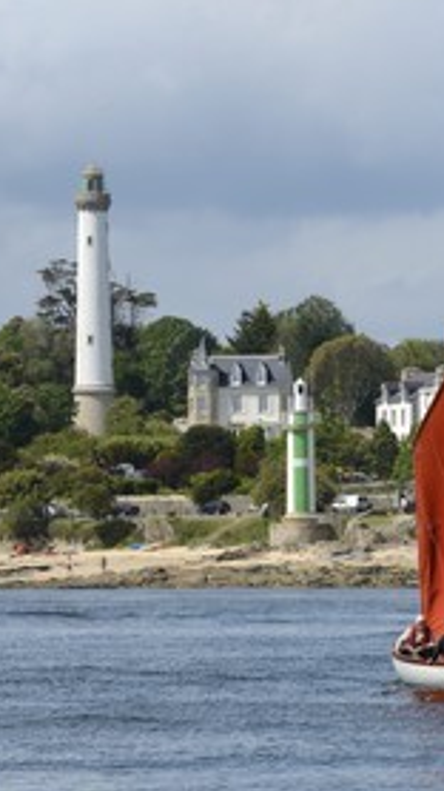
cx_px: 256
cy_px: 396
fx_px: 6647
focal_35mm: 317
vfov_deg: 6.8
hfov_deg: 3.8
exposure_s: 1/400
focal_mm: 200
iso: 200
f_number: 10
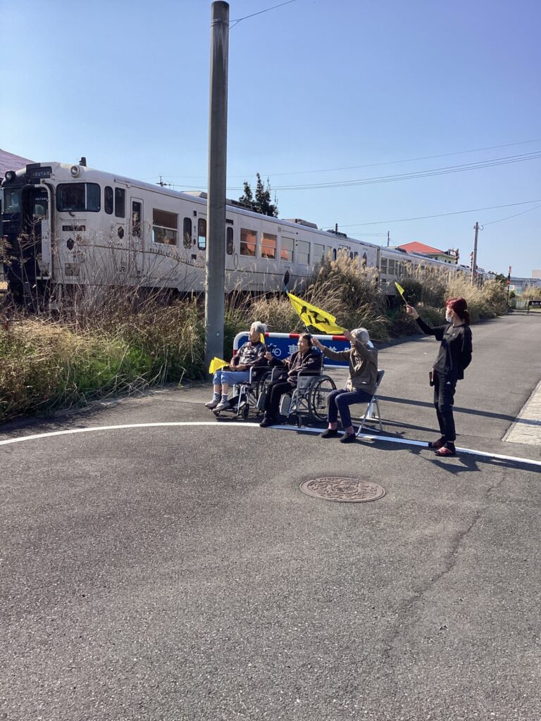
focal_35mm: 31
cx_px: 270
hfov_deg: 45.4
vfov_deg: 58.4
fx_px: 646
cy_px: 360
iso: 25
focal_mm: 3.3
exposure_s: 1/1431
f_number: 2.4
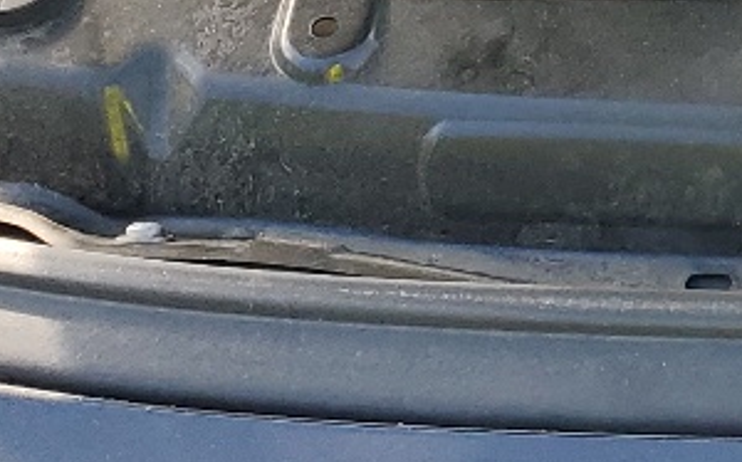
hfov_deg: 13.5
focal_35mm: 147
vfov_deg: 8.4
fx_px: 2970
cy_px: -474
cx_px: 1088
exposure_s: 1/263
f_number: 1.5
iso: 50
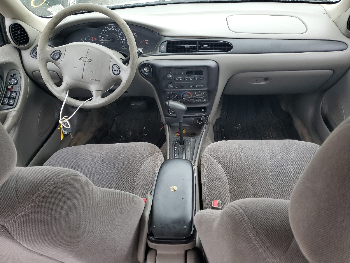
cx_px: 175
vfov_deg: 53.1
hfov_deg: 67.3
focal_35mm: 26
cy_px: 132
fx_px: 263
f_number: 1.5
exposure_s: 1/120
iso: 61
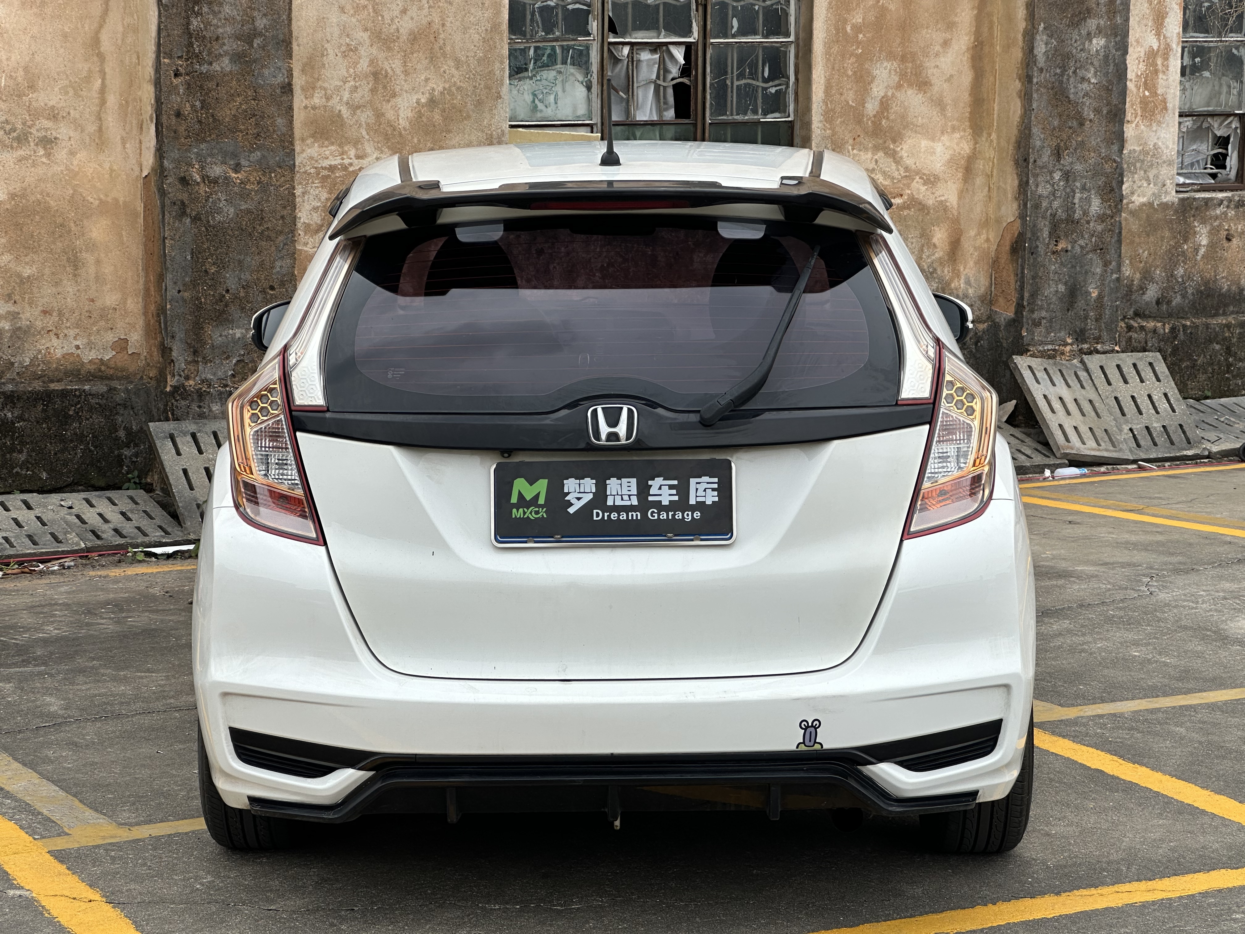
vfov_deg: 19.1
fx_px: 2769
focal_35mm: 77
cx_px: 622
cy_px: 467
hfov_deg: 25.3
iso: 32
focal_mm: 9
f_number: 2.8
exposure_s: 1/483
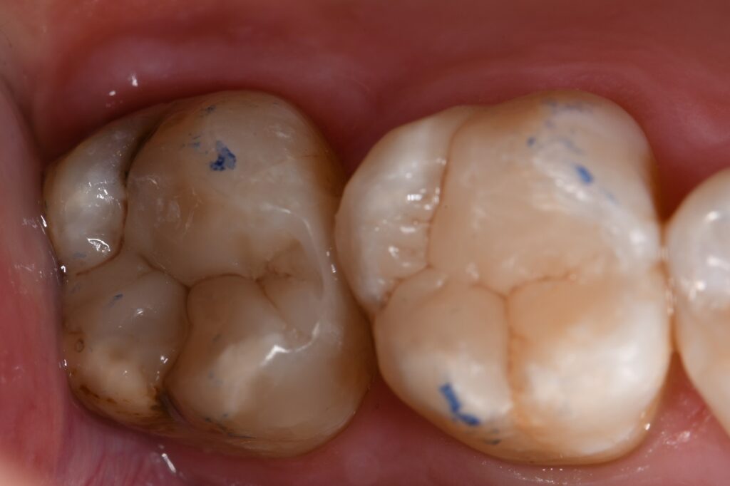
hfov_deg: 13.1
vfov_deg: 8.7
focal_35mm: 157
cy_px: 243
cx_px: 365
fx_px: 3182
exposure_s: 1/200
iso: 200
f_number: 32
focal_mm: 105
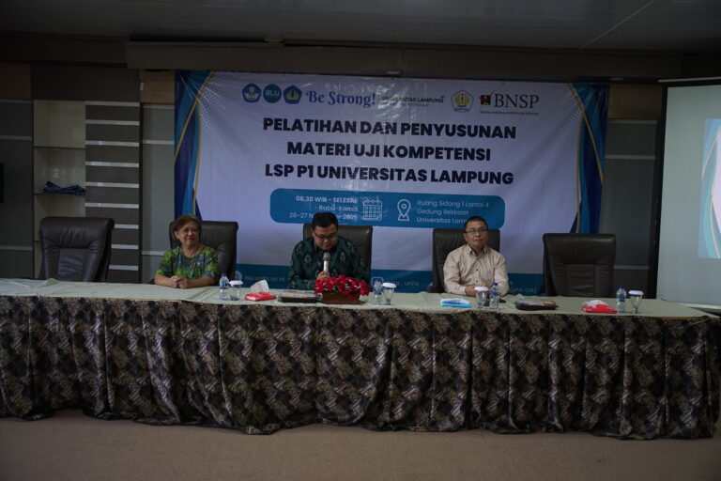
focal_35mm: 31
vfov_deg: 42.3
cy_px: 240
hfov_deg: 60.3
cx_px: 360
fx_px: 621
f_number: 2.8
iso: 800
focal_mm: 31
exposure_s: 1/100
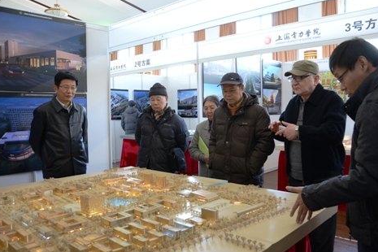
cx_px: 193
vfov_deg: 44.9
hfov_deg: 63.7
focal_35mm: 29
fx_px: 304
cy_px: 119
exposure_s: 1/60
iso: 1000
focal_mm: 18
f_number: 3.5
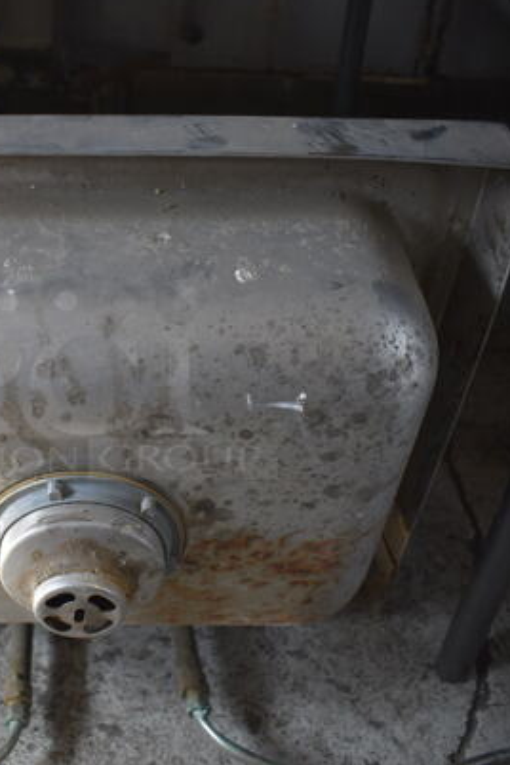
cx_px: 67
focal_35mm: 41
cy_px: 379
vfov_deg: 47.4
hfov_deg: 31.3
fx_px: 871
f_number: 3.5
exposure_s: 1/160
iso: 800
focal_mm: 18
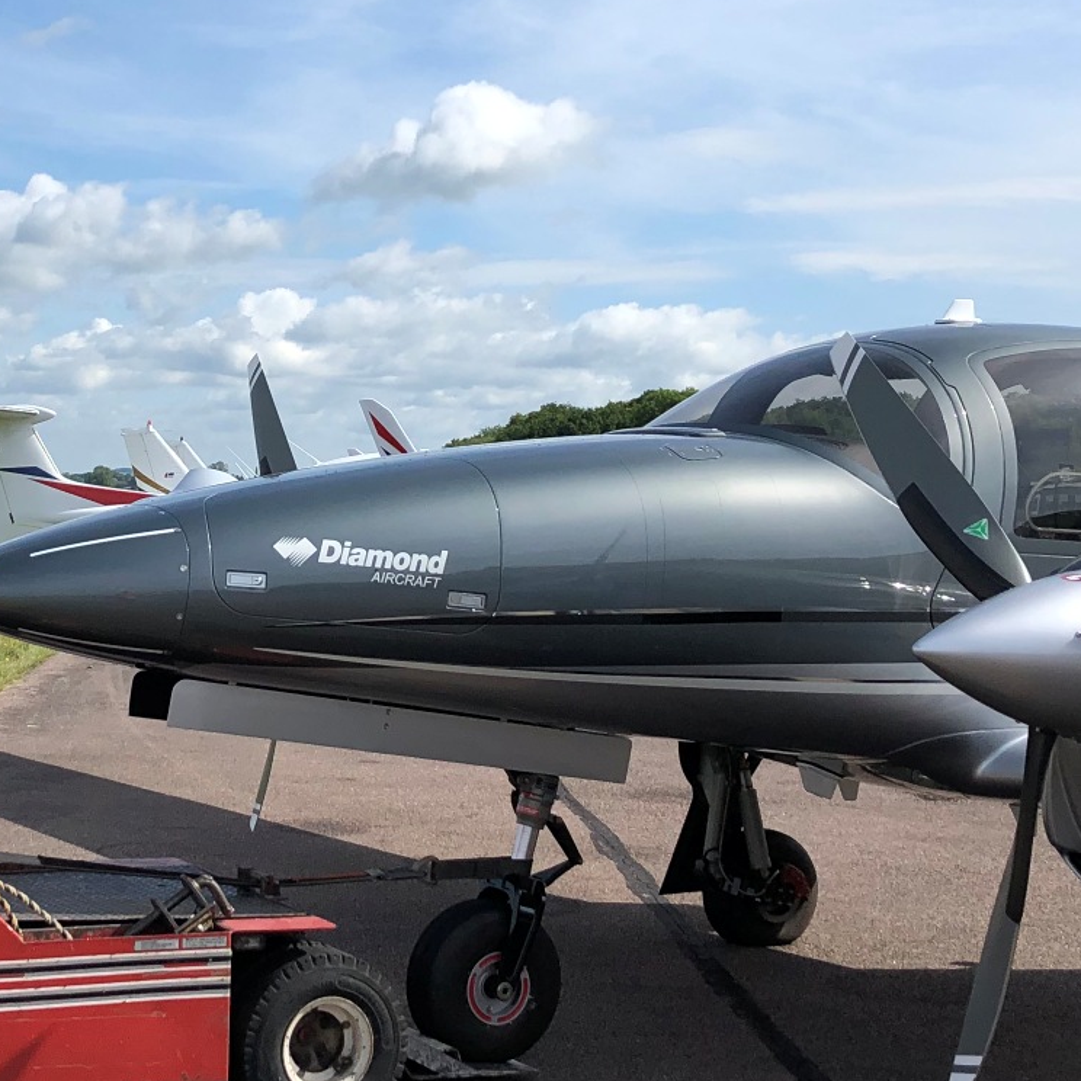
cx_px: 240
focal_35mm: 64
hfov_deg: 26.5
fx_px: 2261
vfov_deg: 26.9
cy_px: 507
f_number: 1.8
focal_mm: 3.99
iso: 20
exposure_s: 1/2667
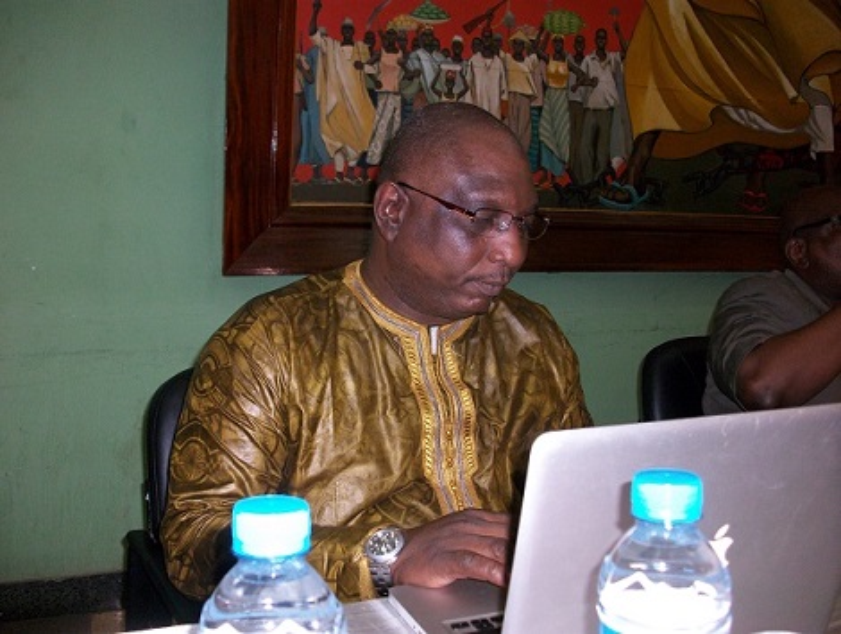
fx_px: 754
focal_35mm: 31
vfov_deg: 45.6
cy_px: 317
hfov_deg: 58.3
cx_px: 420
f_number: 2.9
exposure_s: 1/40
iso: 150
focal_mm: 5.7
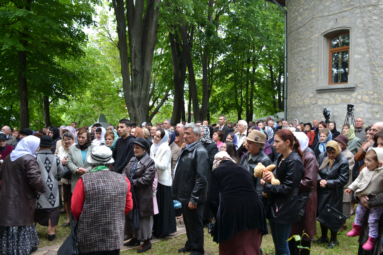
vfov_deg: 43.6
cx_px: 192
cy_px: 128
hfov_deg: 61.9
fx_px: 319
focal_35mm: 30
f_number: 5.6
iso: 400
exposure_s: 1/250
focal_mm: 20
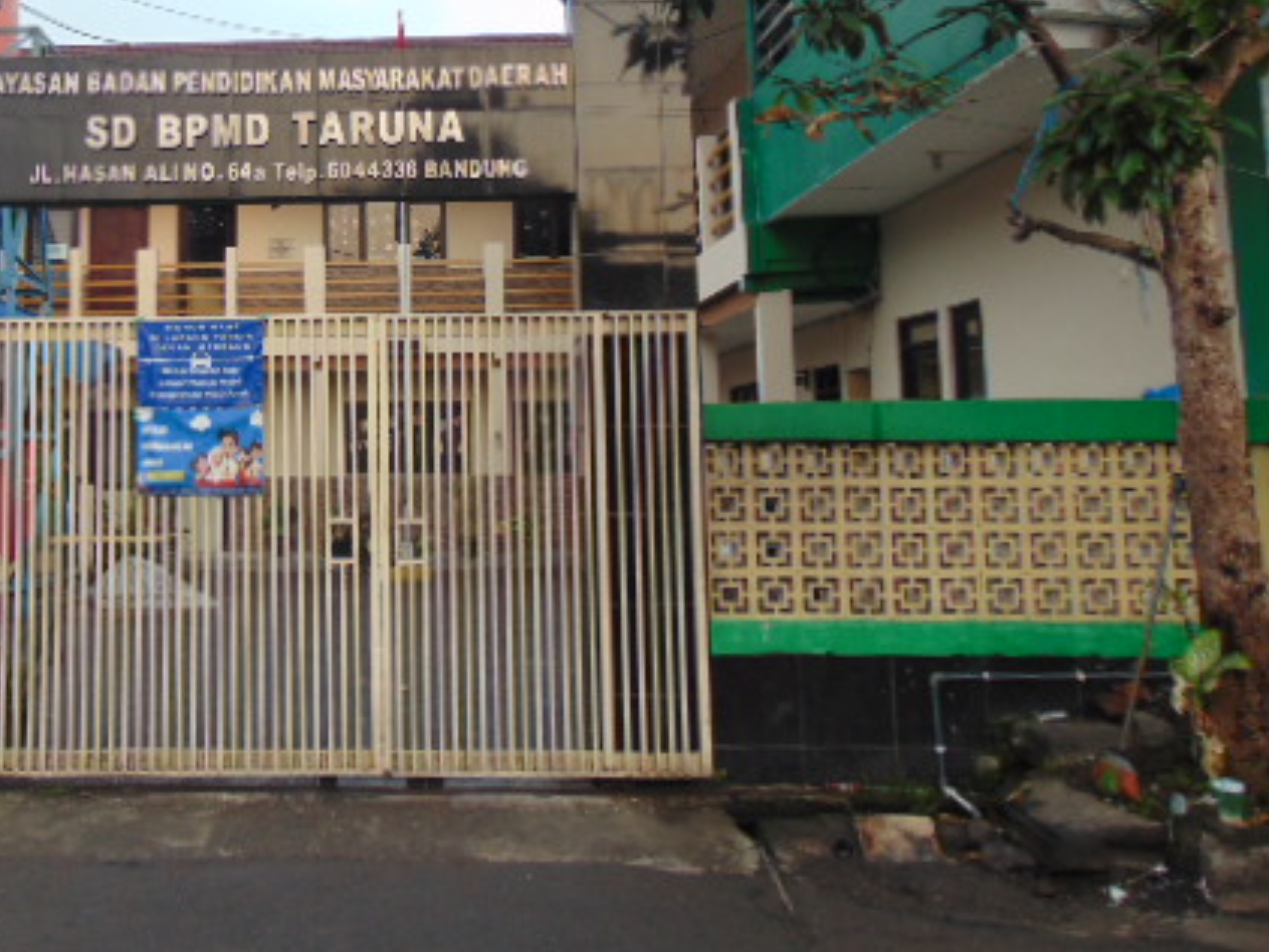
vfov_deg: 37.1
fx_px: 1393
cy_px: 283
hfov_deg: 47.2
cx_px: 320
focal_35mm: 38
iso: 80
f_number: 3
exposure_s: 1/60
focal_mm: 4.5
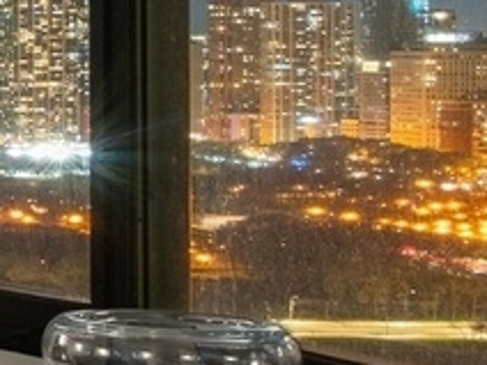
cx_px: -1192
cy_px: 46
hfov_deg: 9.1
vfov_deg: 10.0
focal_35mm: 147
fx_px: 2068
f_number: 8
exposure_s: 30
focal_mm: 20
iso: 200
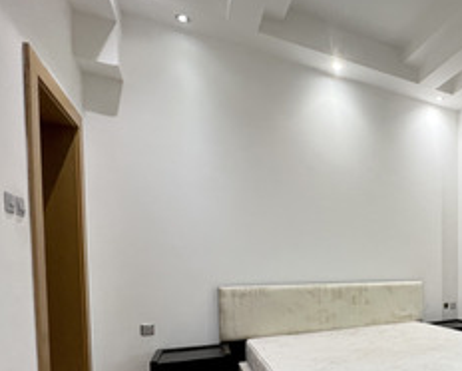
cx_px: 435
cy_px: 282
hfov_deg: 56.3
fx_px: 342
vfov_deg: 54.0
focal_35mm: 25
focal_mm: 1.57
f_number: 1.8
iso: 160
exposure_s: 1/100
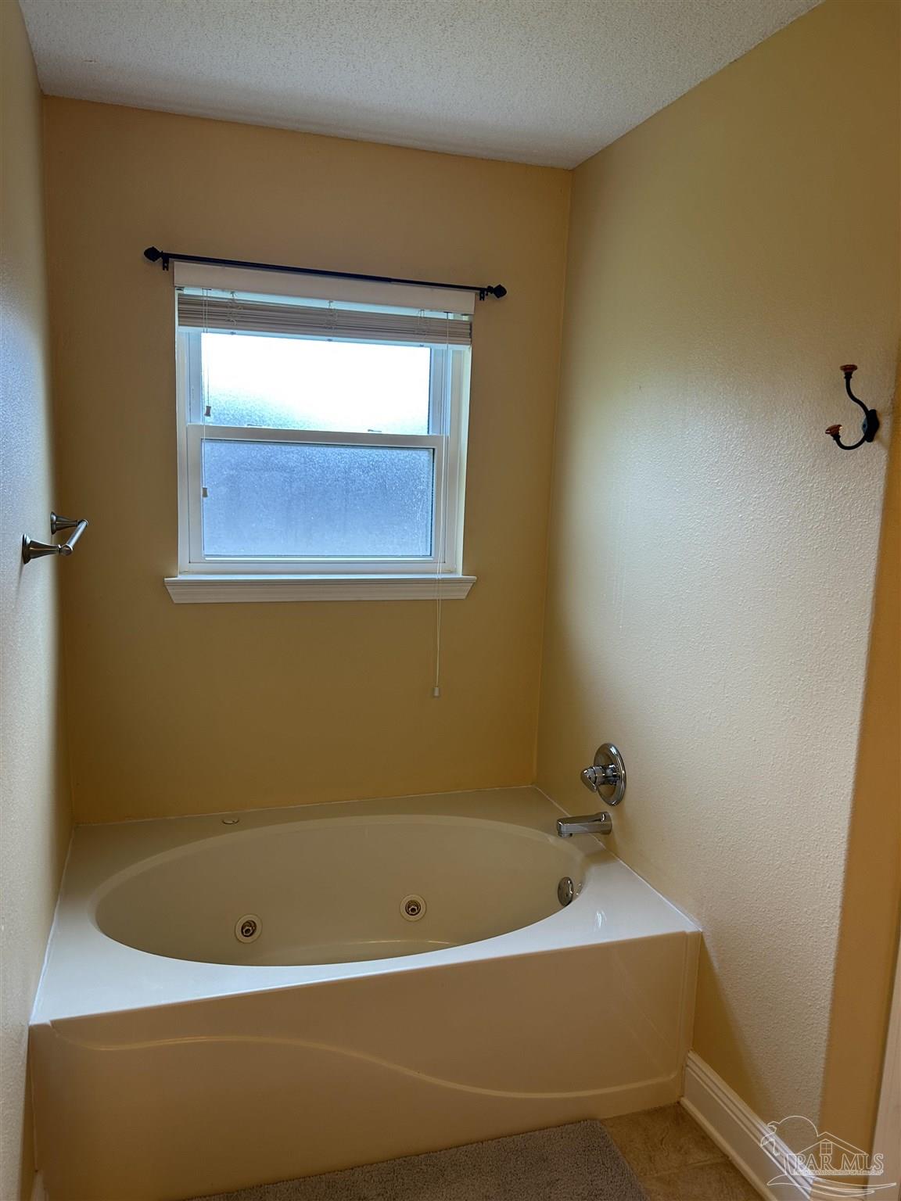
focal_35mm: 26
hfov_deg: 53.1
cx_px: 450
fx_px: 902
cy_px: 600
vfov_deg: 67.3
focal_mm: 5.7
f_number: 1.5
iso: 64
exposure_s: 1/120
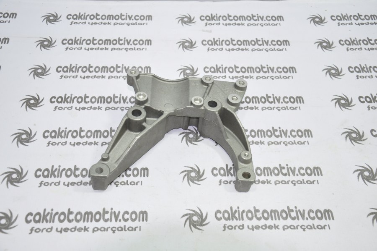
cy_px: 126
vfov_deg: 28.0
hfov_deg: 41.2
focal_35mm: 48
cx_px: 188
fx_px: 502
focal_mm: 32
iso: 200
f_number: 5.6
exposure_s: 1/25
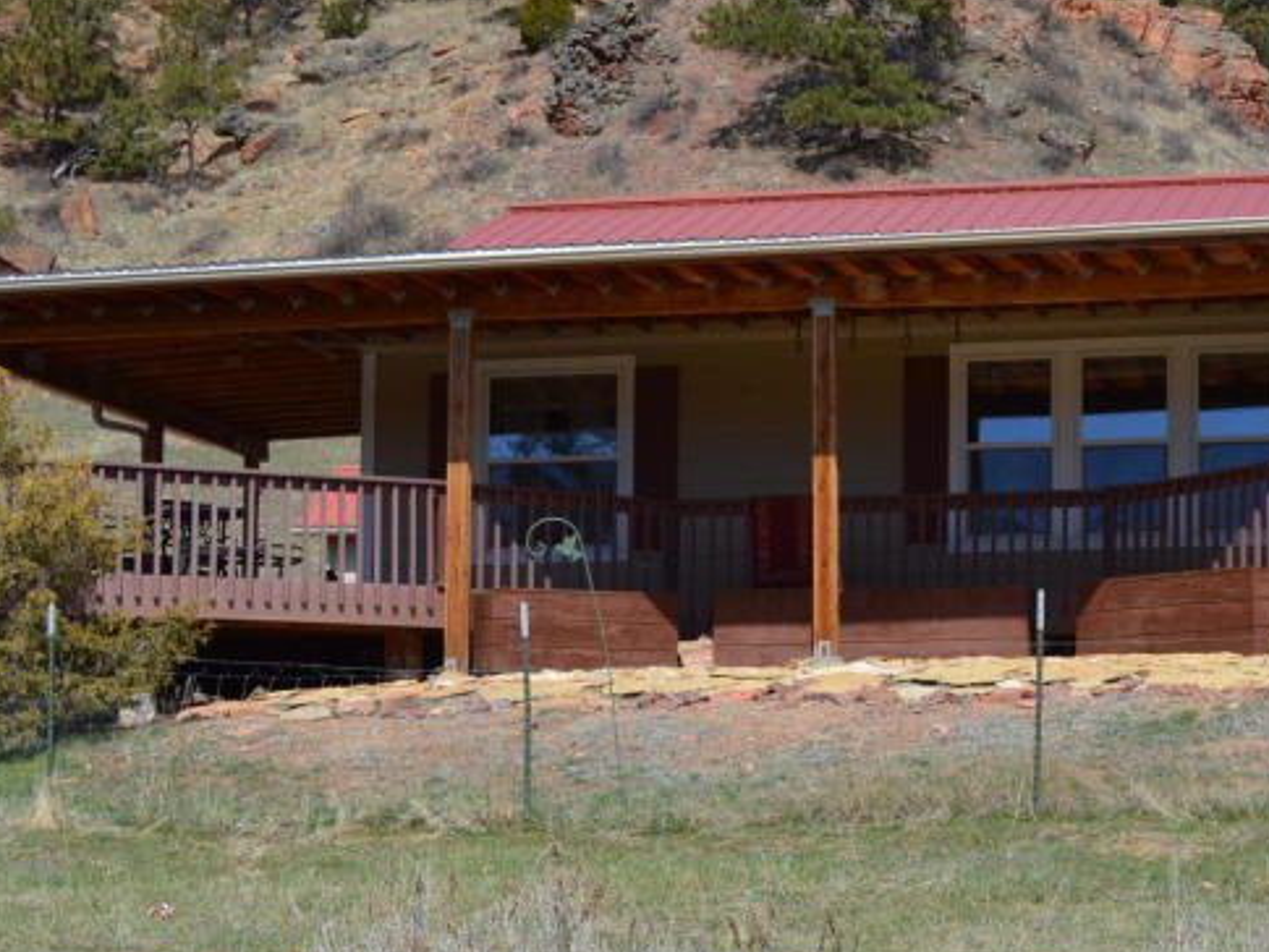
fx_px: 3520
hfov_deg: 20.1
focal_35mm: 96
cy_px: 693
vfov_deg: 15.4
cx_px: 1121
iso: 400
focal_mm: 28
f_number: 6.3
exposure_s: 1/1600
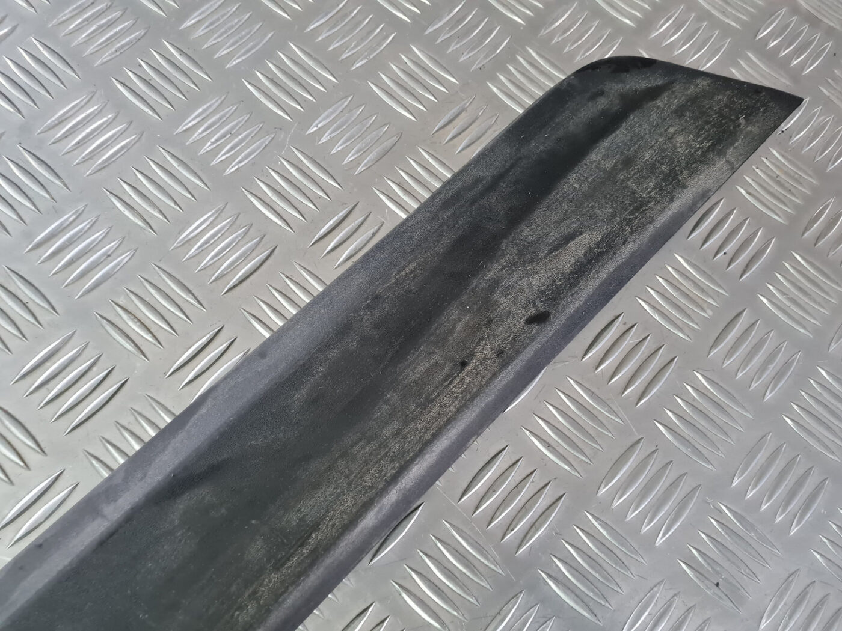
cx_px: 421
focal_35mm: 26
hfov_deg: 67.3
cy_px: 316
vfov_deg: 53.1
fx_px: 632
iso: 640
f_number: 1.8
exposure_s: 1/33
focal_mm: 5.4
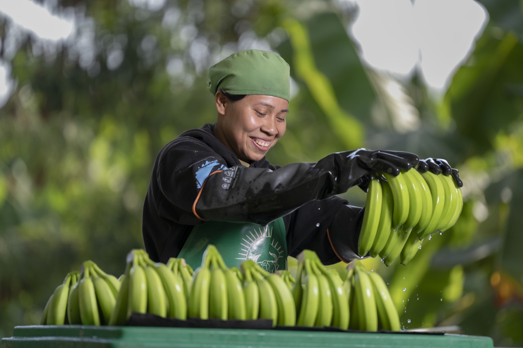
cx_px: 262
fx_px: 2905
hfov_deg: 10.3
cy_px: 174
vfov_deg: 6.9
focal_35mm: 200
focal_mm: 200
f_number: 2.8
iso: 100
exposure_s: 1/500
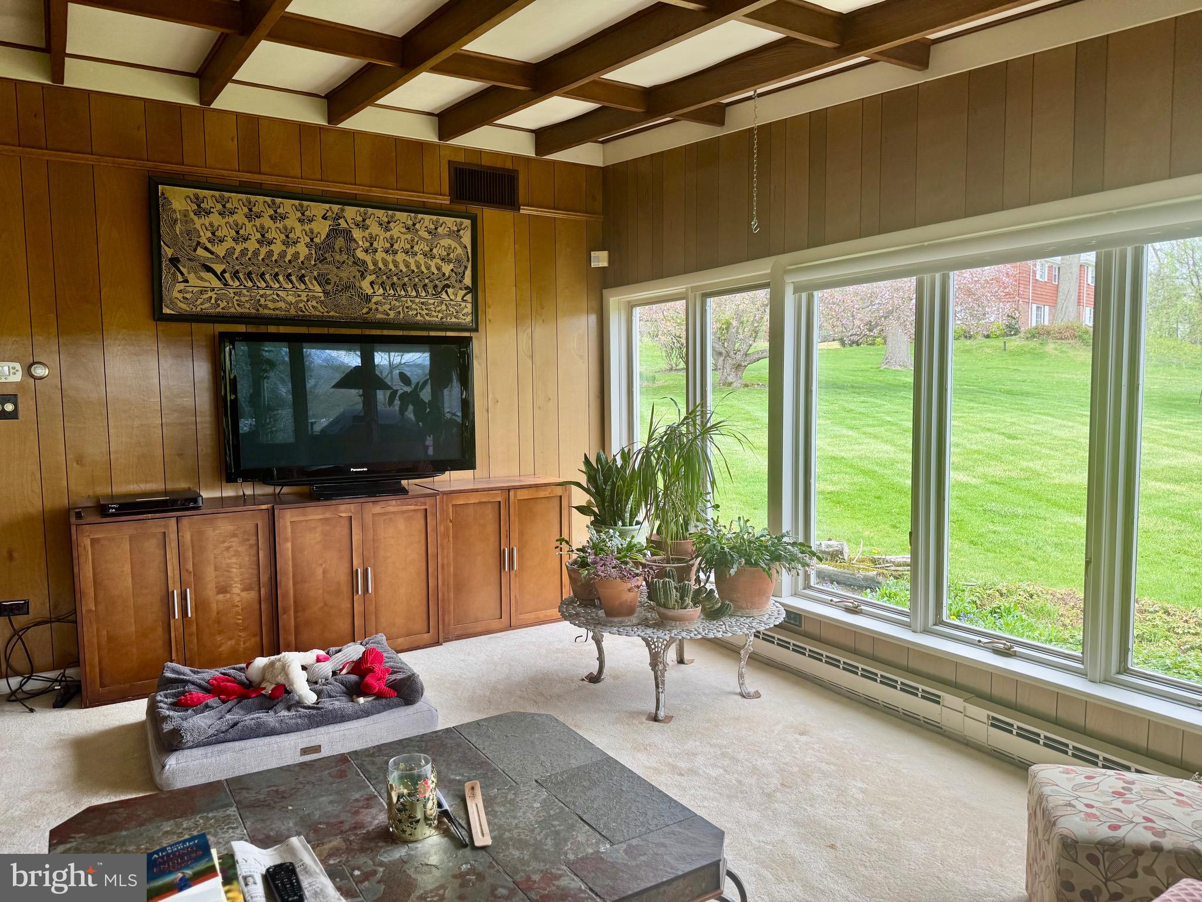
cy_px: 451
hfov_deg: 71.6
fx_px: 833
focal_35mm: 24
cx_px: 601
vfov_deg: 56.8
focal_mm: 6.76
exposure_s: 1/312
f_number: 1.78
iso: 80
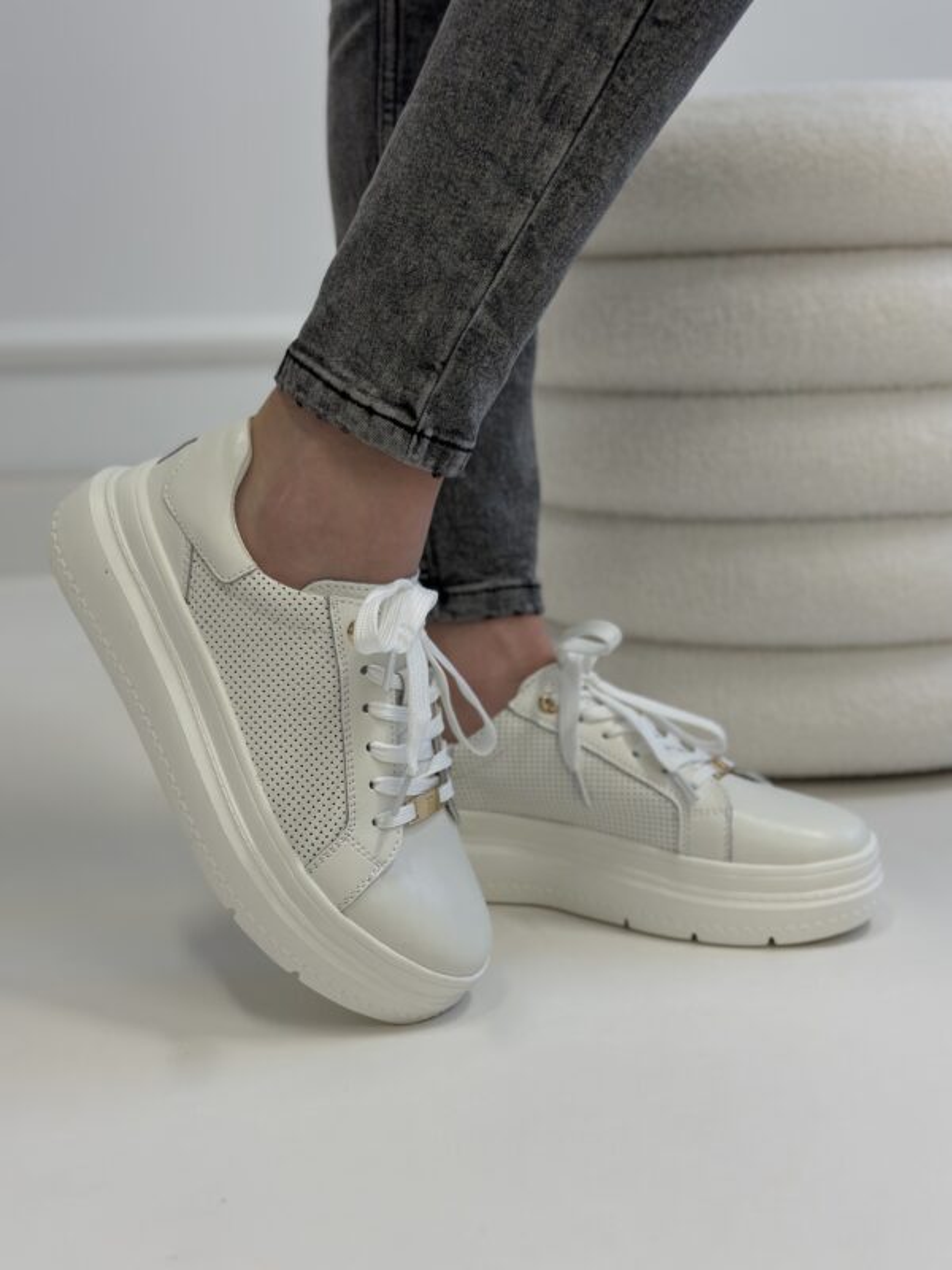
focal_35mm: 48
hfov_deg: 30.3
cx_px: 476
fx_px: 1760
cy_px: 635
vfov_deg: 39.7
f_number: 1.78
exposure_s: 1/121
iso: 100
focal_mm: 6.86
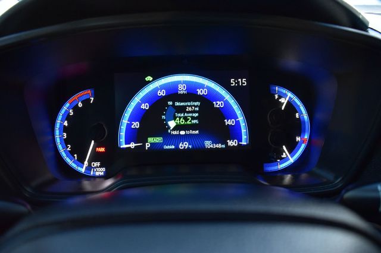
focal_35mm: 32
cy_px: 126
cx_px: 190
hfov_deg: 59.5
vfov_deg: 41.7
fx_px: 333
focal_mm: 21
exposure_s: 1/15
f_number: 4.5
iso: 1600
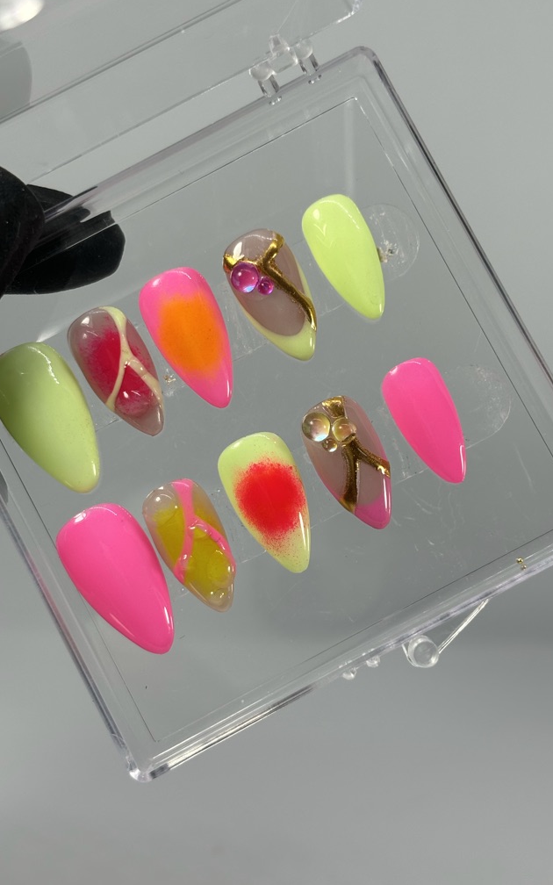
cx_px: 281
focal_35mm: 56
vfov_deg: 36.3
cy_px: 437
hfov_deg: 23.1
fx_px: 1350
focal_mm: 5.96
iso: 32
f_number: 1.6
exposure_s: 1/943
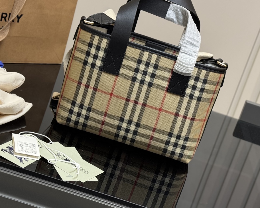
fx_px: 569
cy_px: 71
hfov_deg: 25.7
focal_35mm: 74
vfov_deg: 20.6
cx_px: 147
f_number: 1.78
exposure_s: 1/60
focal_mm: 6.76
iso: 125
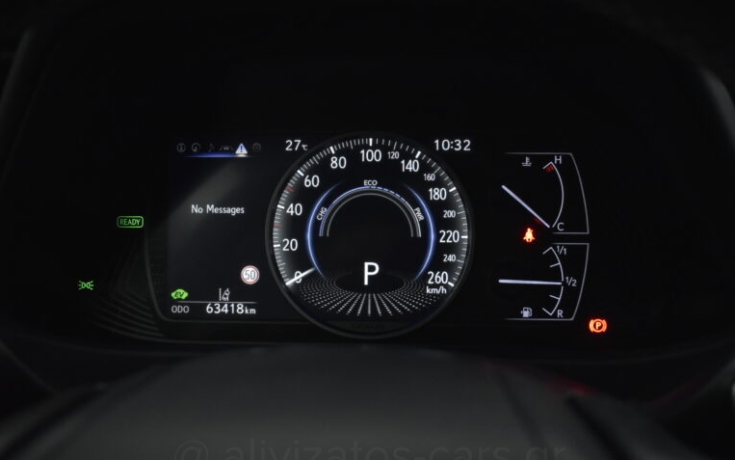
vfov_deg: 33.2
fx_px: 772
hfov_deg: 50.9
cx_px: 369
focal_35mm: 39
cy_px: 245
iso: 1600
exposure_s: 1/160
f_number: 4
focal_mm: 25
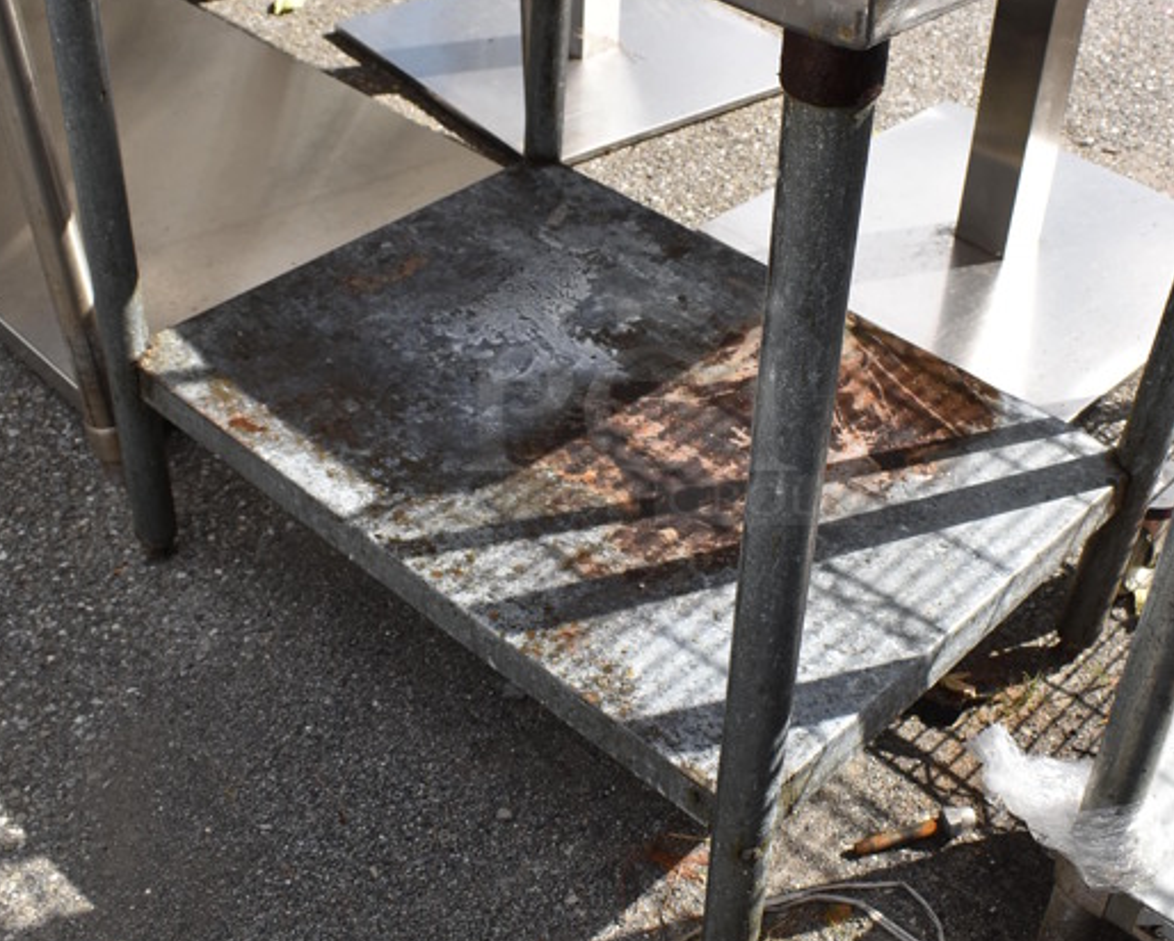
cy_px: 405
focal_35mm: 45
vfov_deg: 33.4
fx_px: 1565
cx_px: 628
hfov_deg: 41.1
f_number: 7.1
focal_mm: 18
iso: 200
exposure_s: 1/400
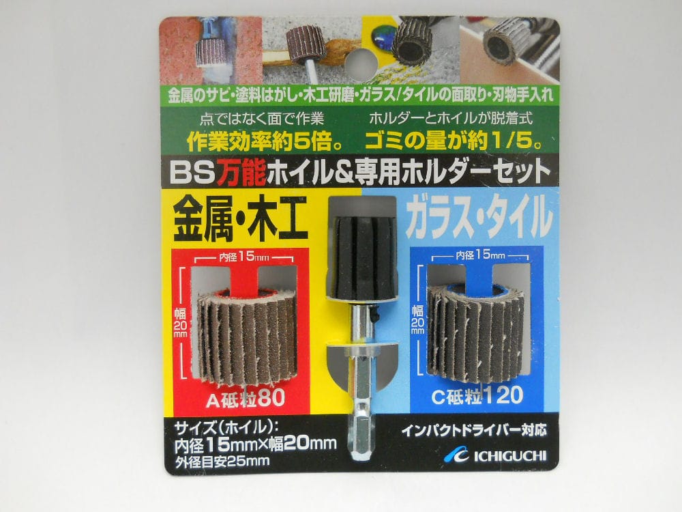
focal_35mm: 41
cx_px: 341
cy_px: 256
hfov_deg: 45.8
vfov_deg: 35.1
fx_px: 808
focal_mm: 6.72
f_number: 3.1
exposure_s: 1/30
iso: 320
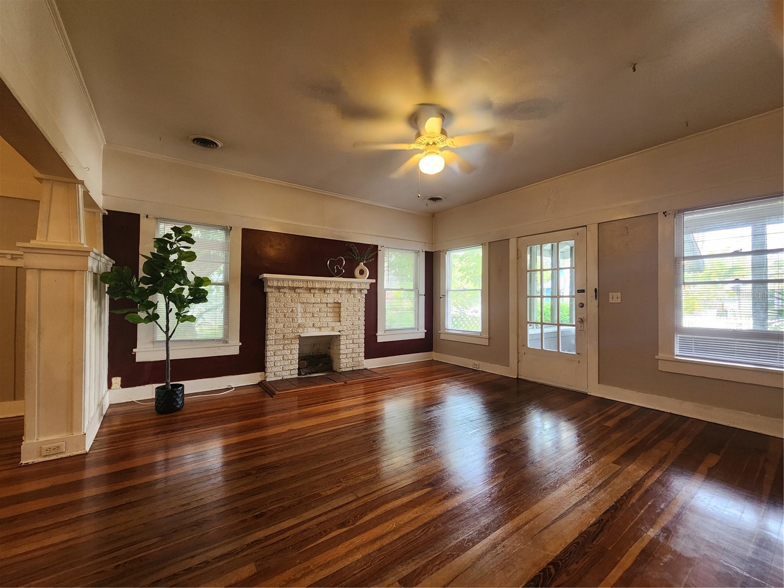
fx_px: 294
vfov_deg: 89.9
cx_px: 392
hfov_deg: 106.2
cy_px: 294
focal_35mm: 13
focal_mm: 2.2
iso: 320
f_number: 2.2
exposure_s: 1/40
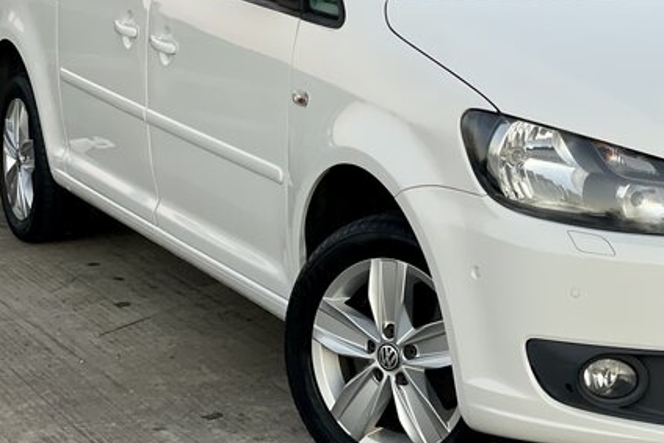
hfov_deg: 19.8
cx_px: 539
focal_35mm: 102
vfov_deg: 13.3
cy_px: 52
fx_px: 1882
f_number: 2
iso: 80
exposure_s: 1/99
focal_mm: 6
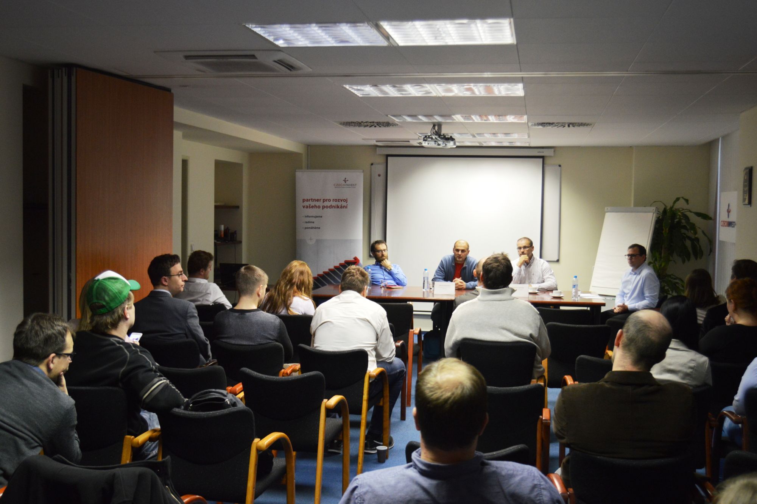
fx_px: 882
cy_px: 252
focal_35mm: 42
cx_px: 378
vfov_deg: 31.8
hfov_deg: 46.4
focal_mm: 28
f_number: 4
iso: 900
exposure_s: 1/60
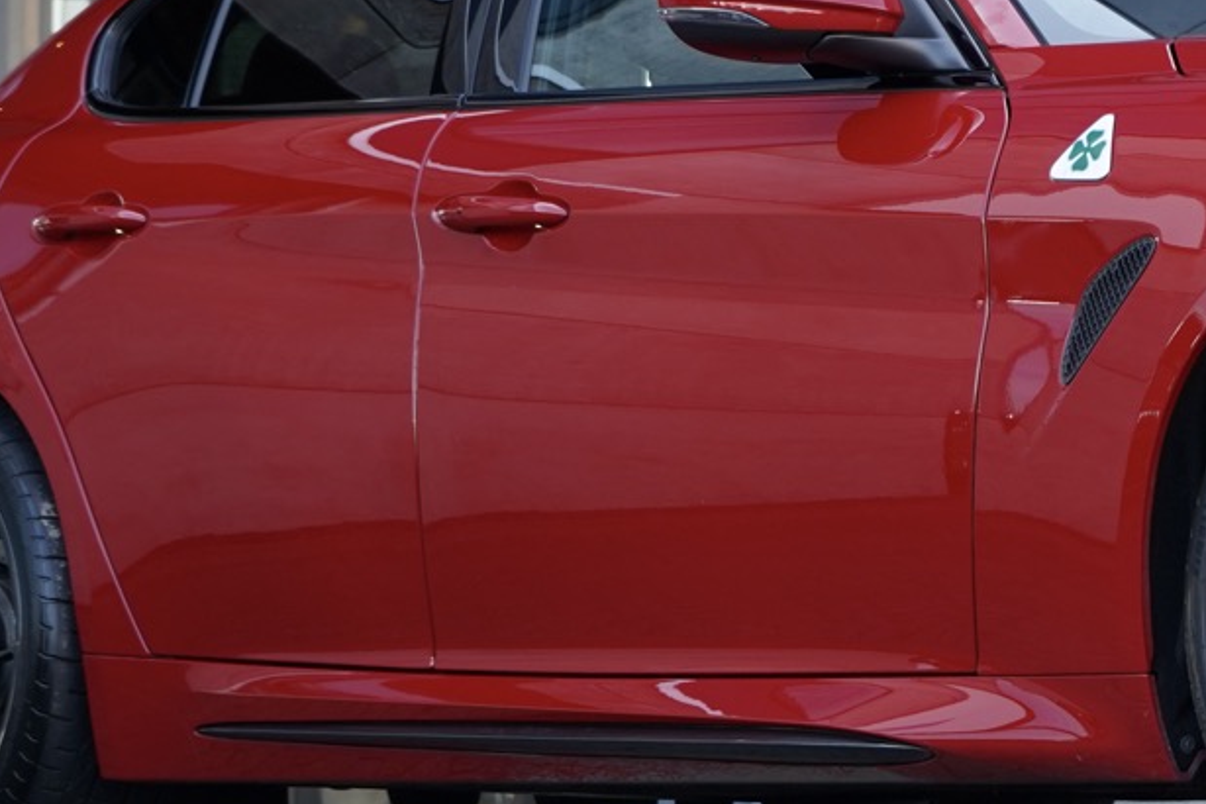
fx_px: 6900
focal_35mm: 206
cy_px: 227
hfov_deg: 9.9
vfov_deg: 6.7
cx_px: 1190
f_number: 5.6
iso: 400
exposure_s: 1/160
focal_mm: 66
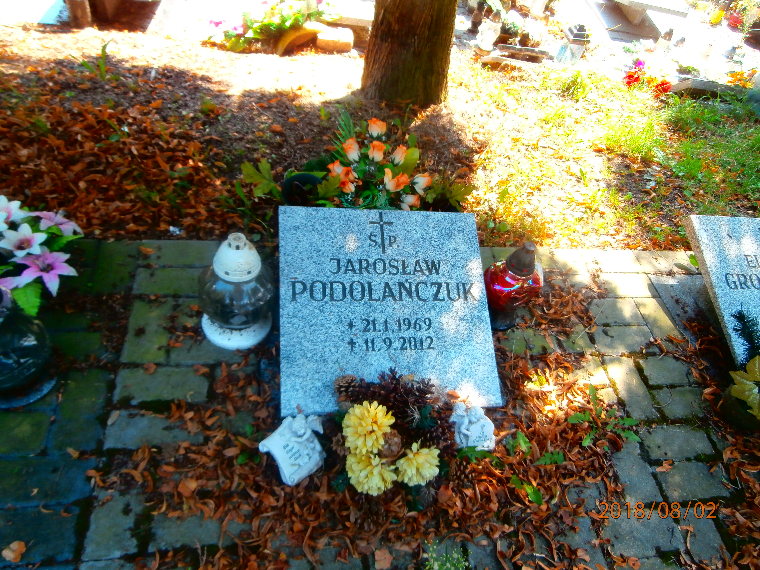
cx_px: 380
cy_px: 285
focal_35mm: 24
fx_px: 527
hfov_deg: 71.6
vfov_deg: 56.8
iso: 100
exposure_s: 1/100
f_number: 3
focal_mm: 4.2
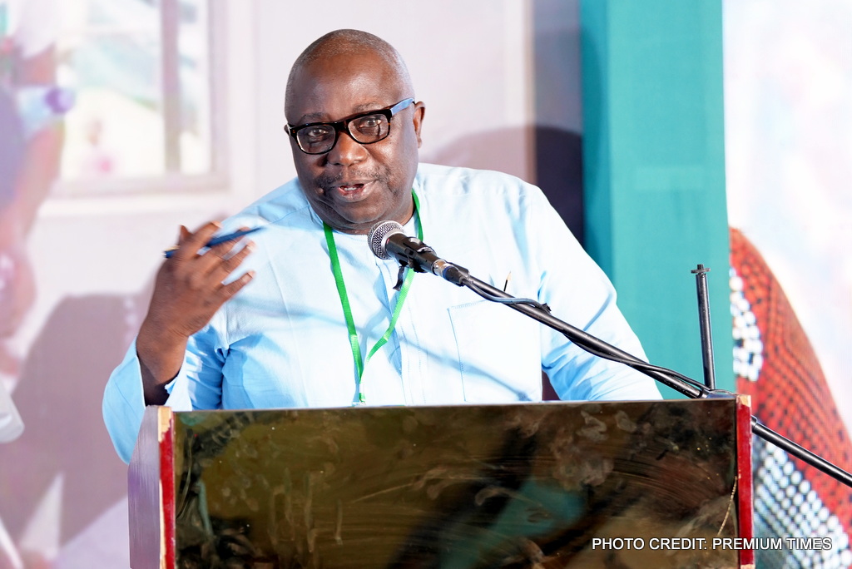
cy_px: 284
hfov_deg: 13.7
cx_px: 426
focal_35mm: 150
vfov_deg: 9.2
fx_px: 3552
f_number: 3.2
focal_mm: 150
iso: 1250
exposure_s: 1/100
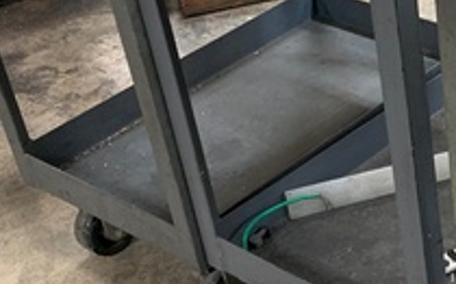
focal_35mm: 84
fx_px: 1043
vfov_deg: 15.5
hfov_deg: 23.2
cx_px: 495
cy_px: 169
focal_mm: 4.25
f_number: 1.8
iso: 250
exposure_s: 1/60
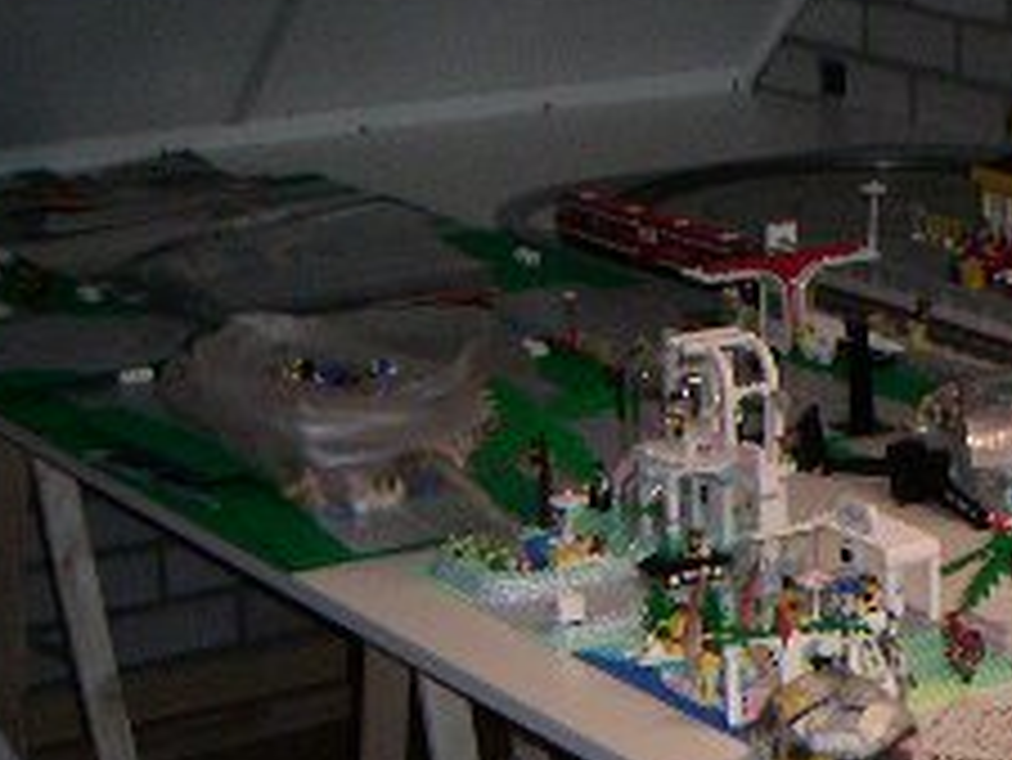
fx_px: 3159
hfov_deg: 17.3
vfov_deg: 13.4
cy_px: 863
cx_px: 1228
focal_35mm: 108
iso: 160
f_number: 2.8
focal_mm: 6
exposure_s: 1/50
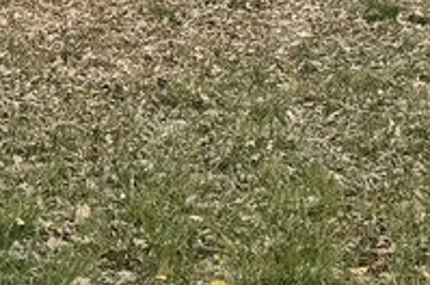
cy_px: -140
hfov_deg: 10.8
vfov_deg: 7.4
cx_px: -309
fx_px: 2158
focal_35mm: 181
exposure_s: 1/1721
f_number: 1.78
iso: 80
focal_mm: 6.76
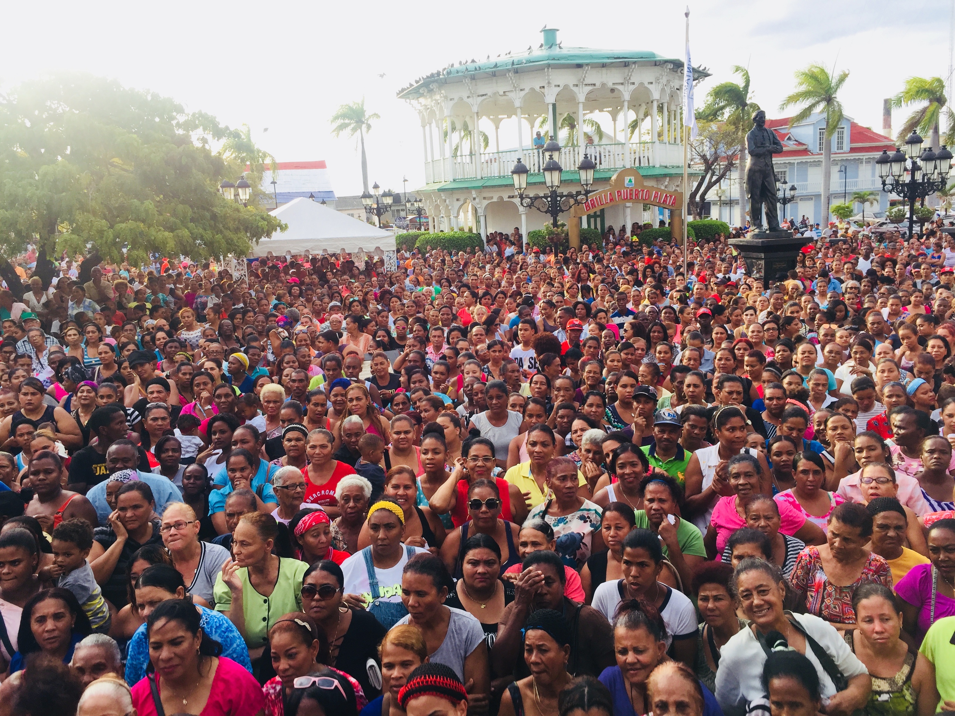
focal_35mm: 29
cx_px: 478
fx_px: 800
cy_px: 358
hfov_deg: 61.7
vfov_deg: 48.2
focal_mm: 4.15
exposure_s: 1/273
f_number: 2.2
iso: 32
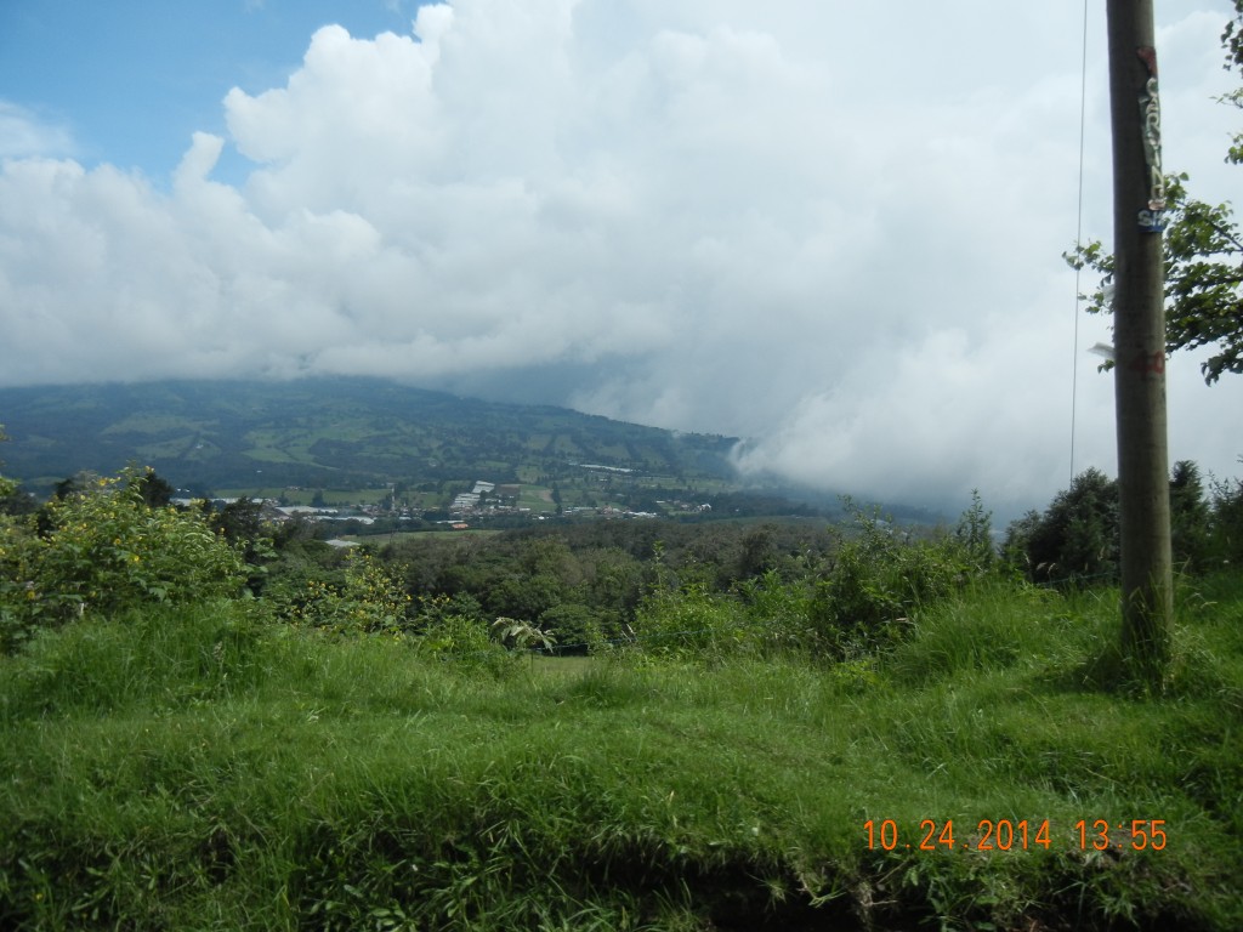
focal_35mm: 30
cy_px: 466
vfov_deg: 46.8
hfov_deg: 60.0
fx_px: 1077
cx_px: 622
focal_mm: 5.4
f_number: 7
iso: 160
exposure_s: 1/348
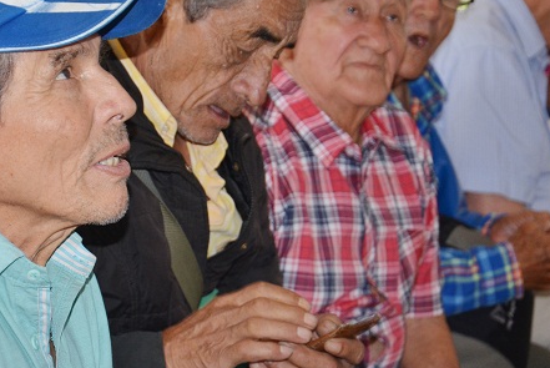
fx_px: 2064
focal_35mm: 135
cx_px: 237
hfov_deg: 15.2
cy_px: 127
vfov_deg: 10.2
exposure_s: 1/60
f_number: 5.3
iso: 800
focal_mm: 62
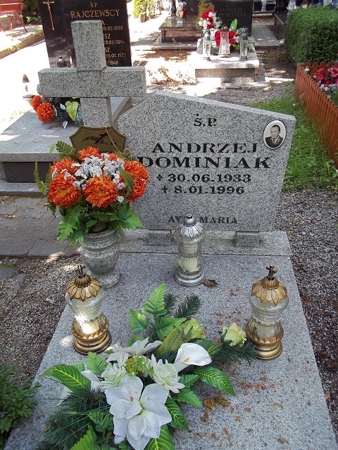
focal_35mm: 32
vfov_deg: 56.8
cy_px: 225
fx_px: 417
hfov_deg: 44.2
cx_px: 169
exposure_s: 1/80
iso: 80
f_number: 2.9
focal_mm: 5.7
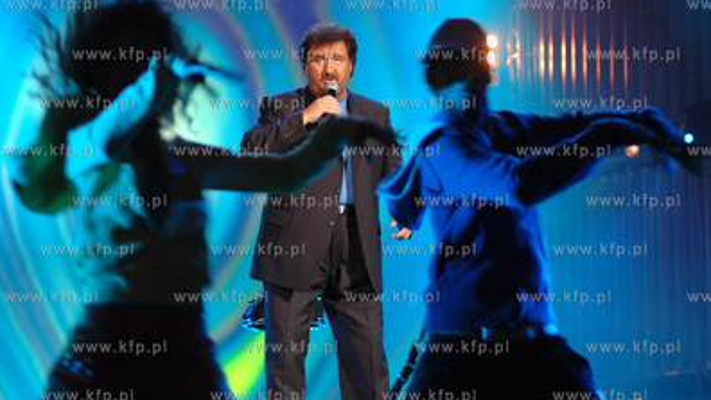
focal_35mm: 127
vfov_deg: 9.6
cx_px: 354
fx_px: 2395
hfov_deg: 16.9
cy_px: 224
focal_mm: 80
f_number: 2.8
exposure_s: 1/60
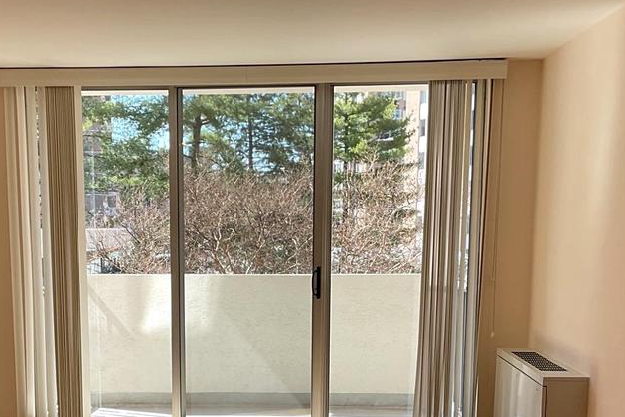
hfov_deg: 29.0
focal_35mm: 69
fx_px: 1198
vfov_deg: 19.1
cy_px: 434
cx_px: 209
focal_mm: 3
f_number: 1.8
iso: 16
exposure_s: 1/167
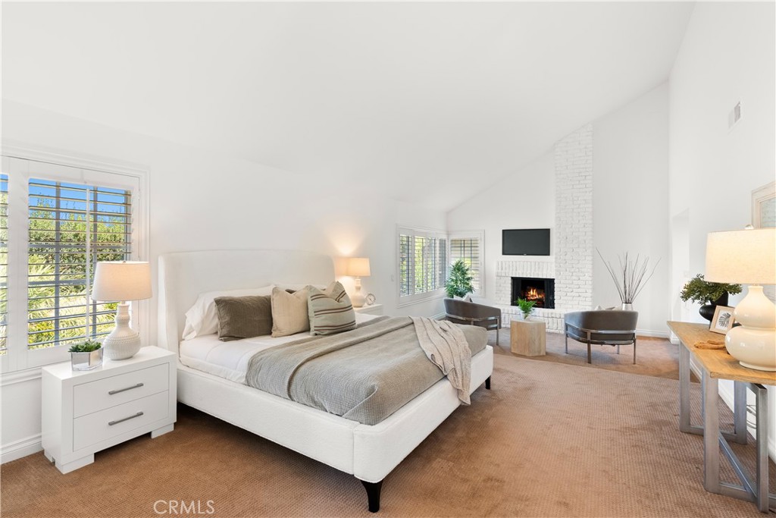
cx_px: 388
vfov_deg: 73.8
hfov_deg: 96.7
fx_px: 345
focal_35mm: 16
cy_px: 259
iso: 640
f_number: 9
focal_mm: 16
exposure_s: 1/5
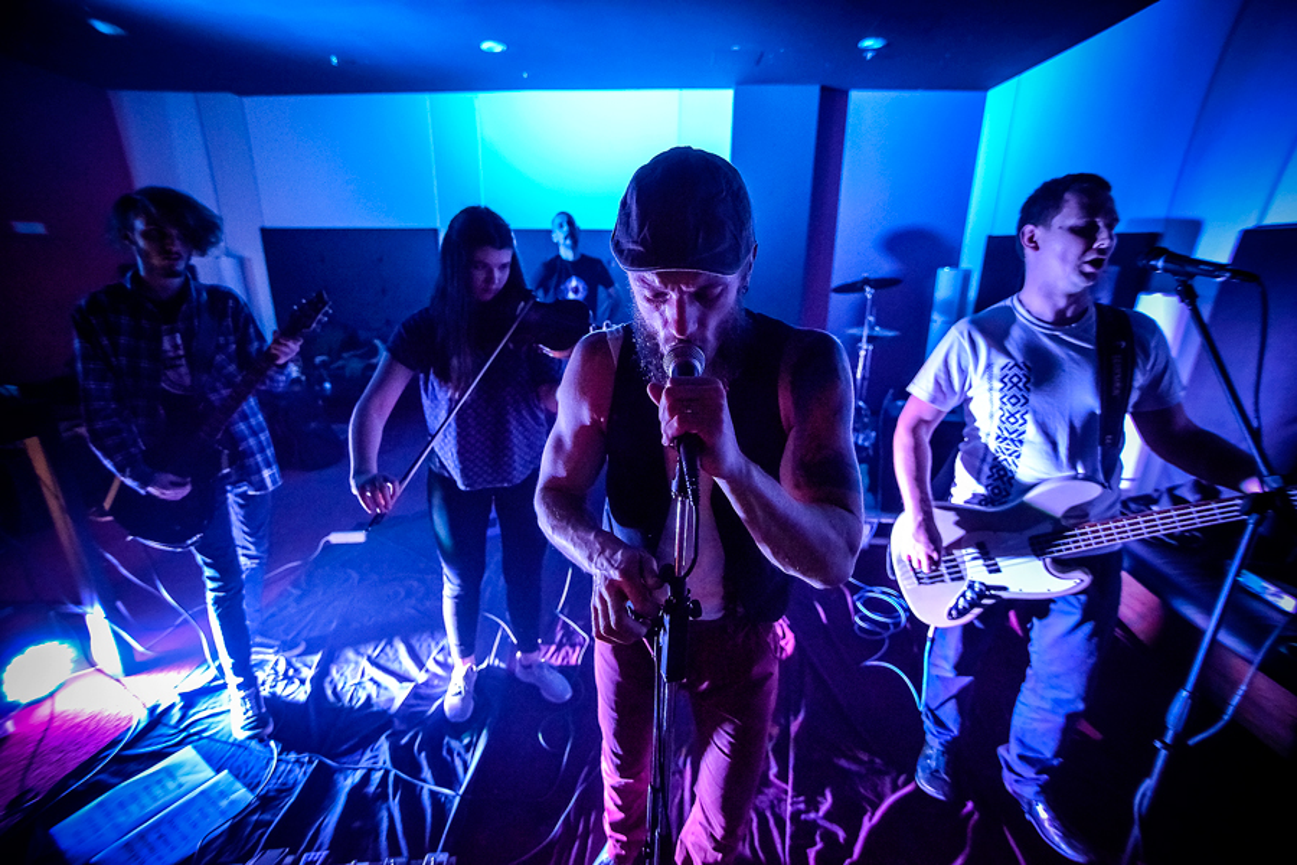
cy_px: 432
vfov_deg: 73.7
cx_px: 648
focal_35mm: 16
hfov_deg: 96.7
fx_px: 576
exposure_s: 1/250
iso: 6400
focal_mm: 16
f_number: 2.8
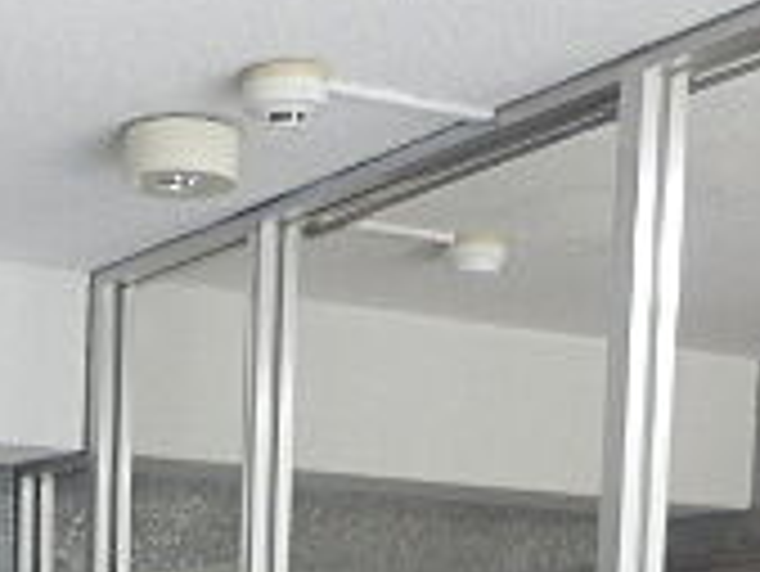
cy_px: 941
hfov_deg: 21.0
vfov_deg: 14.7
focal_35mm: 91
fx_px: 1999
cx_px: 63
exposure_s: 1/30
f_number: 3
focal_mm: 4.2
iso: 250
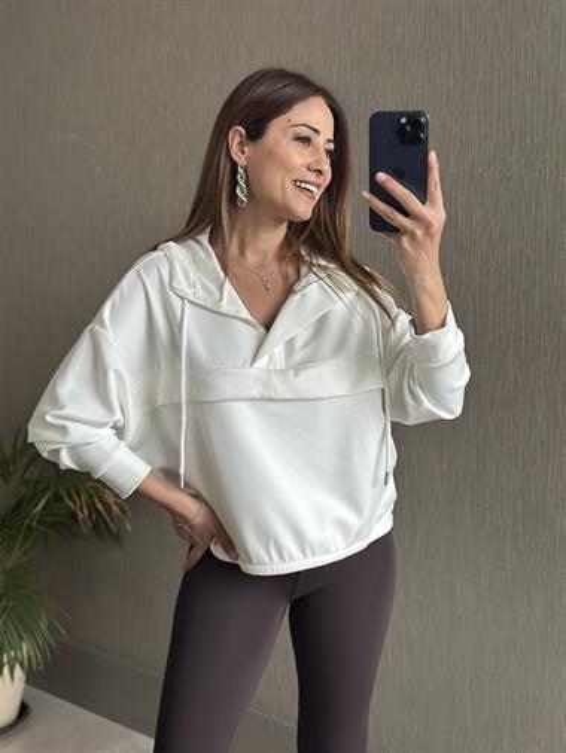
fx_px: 1046
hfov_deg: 30.3
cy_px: 376
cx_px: 283
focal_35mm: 48
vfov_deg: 39.6
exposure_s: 1/60
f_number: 1.78
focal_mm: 6.86
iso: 400
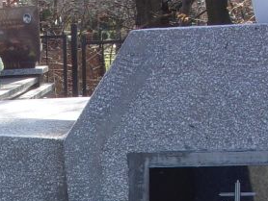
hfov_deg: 18.5
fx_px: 798
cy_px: 276
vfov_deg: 13.7
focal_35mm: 103
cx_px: -3
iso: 80
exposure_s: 1/180
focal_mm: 5.1
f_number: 3.9
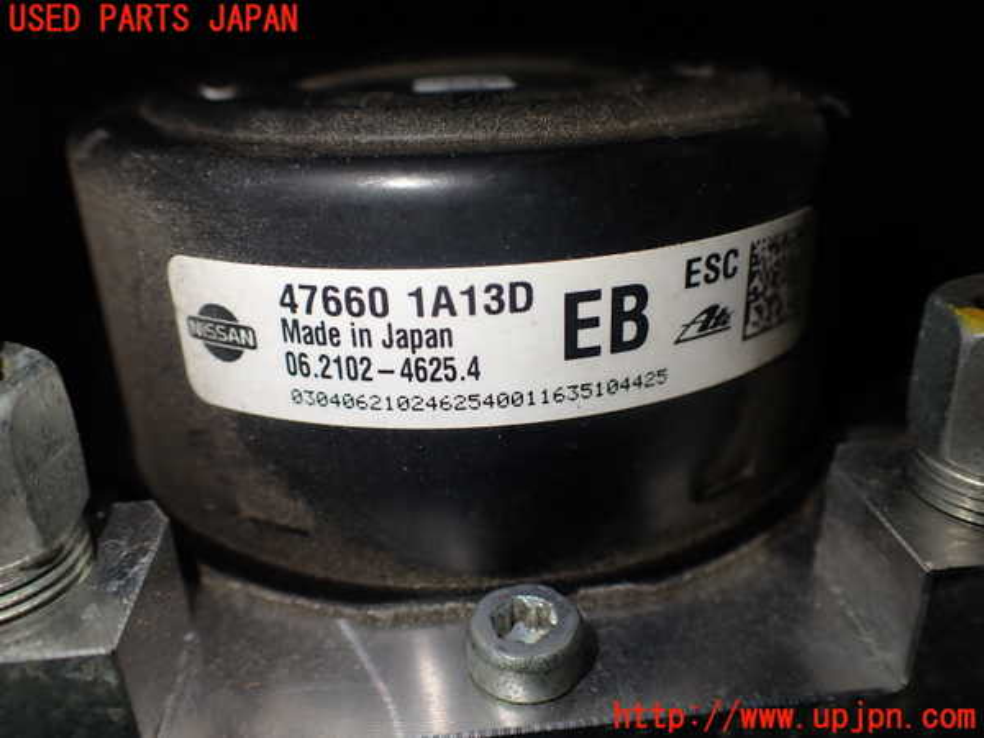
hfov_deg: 60.0
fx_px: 853
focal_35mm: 30
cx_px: 492
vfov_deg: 46.8
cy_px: 369
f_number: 2.3
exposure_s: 1/125
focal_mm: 5.4
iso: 160
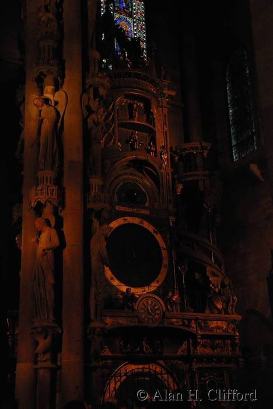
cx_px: 136
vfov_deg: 41.1
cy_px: 204
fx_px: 545
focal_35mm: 48
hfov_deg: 28.1
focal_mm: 32
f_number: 4.2
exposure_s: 1/100
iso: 1600
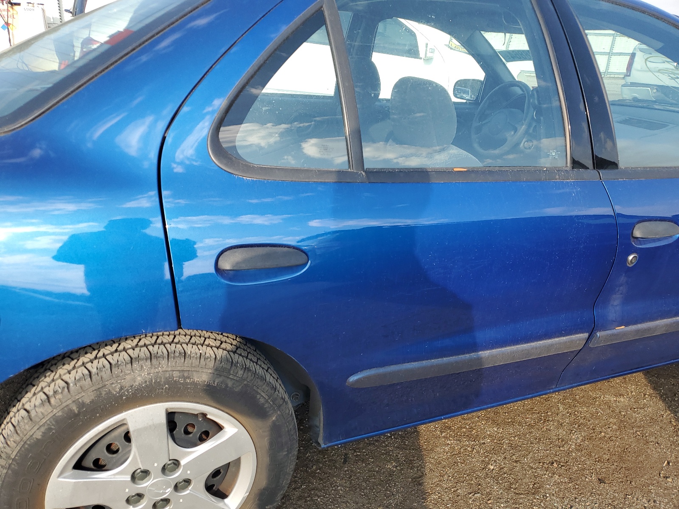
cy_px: 254
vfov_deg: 53.1
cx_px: 340
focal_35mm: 26
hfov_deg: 67.3
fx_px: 510
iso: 50
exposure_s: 1/909
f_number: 1.5
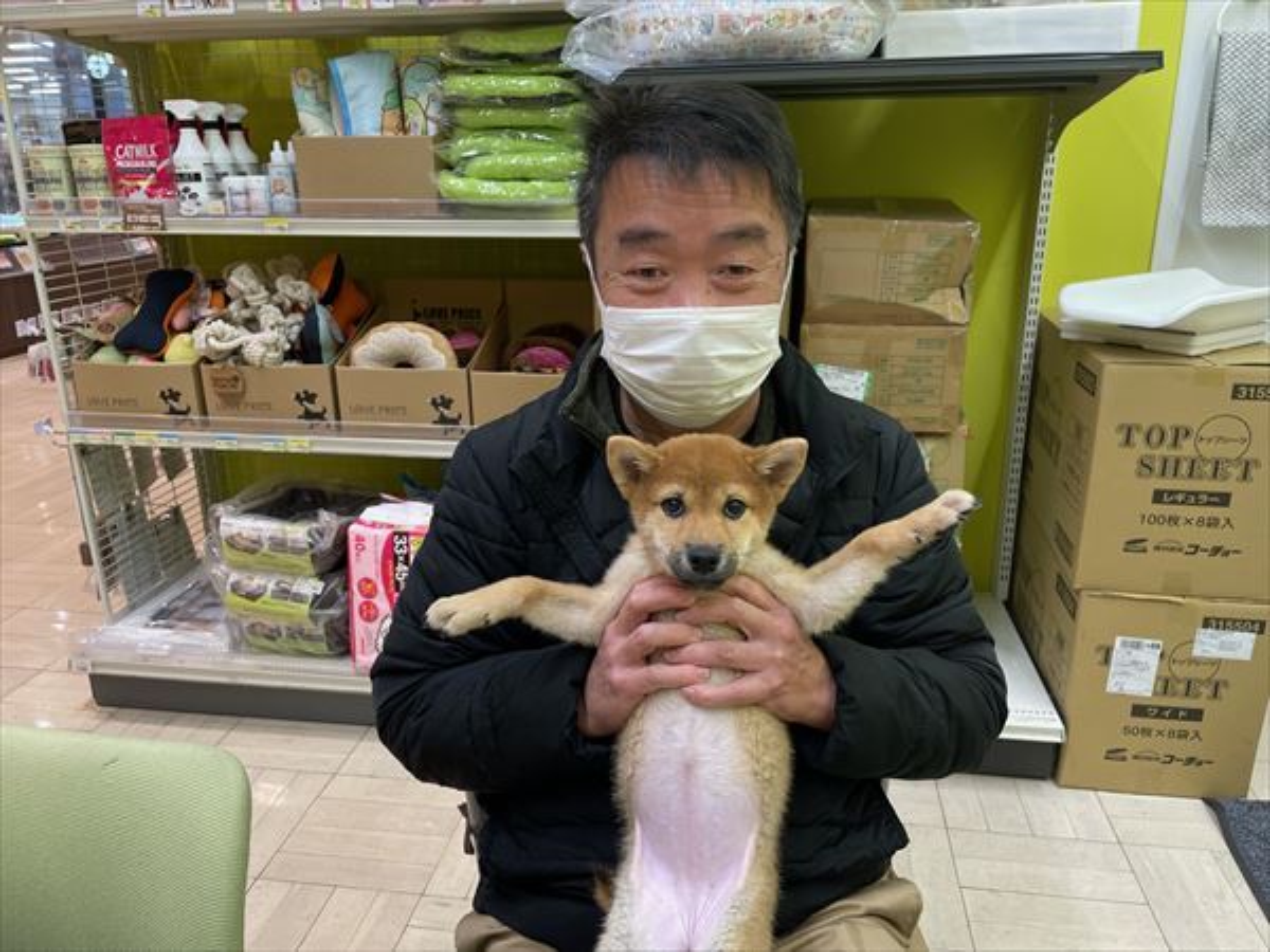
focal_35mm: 26
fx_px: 954
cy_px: 476
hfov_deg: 67.3
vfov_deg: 53.1
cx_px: 635
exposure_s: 1/120
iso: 100
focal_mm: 4.2
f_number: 1.6
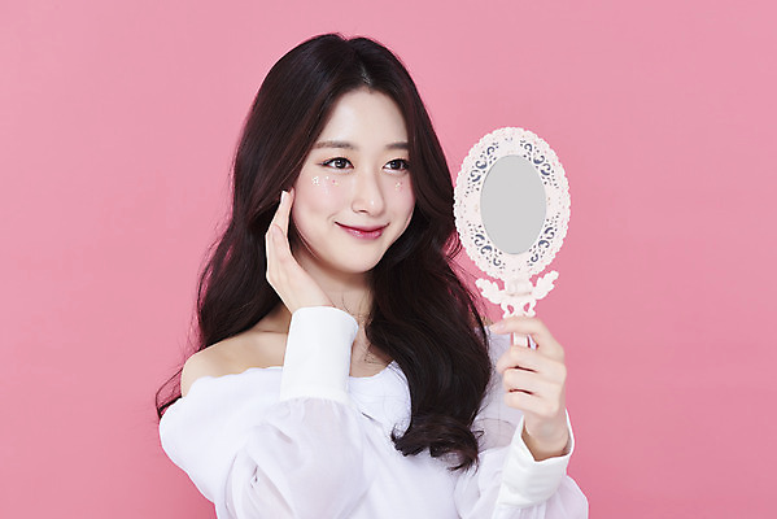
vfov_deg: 13.1
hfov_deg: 19.4
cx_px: 388
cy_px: 260
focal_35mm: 105
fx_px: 2267
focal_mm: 105
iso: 64
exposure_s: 1/125
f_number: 11
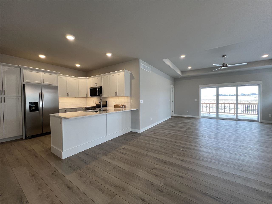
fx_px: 102
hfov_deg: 106.2
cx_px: 136
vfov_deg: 89.9
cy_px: 102
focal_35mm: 13
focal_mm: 1.57
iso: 100
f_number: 1.8
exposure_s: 1/120
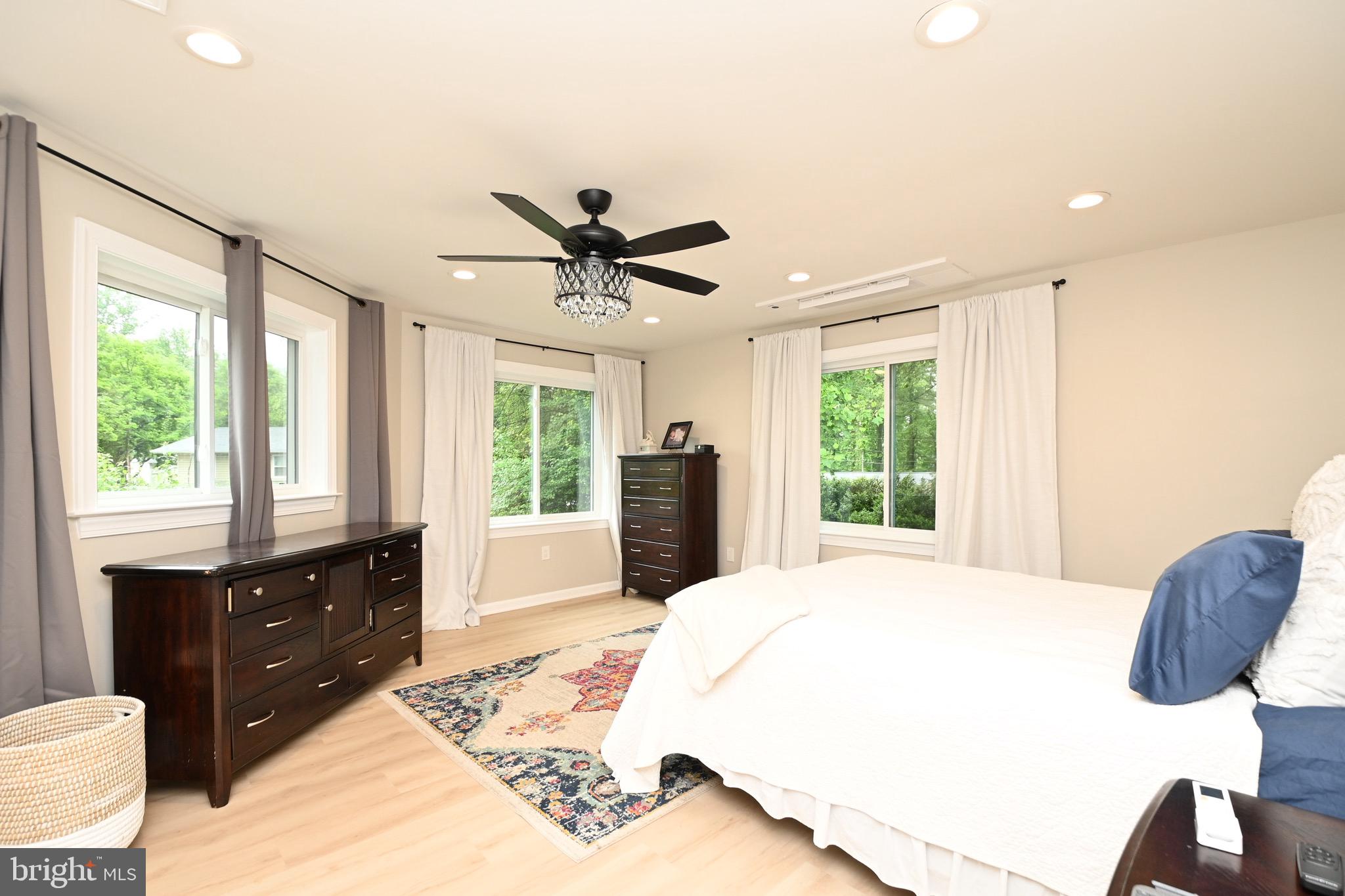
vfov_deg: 77.3
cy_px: 448
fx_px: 560
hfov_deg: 100.4
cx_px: 672
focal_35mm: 15
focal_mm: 10
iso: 320
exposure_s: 1/25
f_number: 7.1
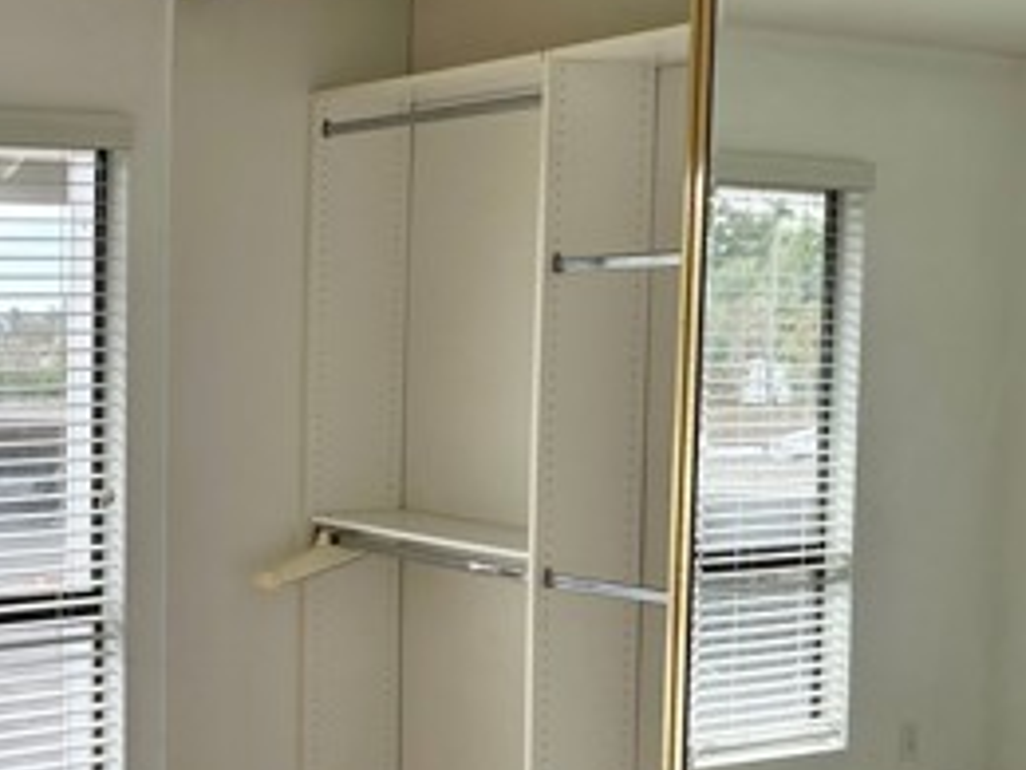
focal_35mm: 59
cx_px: -71
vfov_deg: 24.8
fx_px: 1749
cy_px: 446
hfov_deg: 29.8
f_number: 1.78
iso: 80
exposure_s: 1/785
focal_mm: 6.86
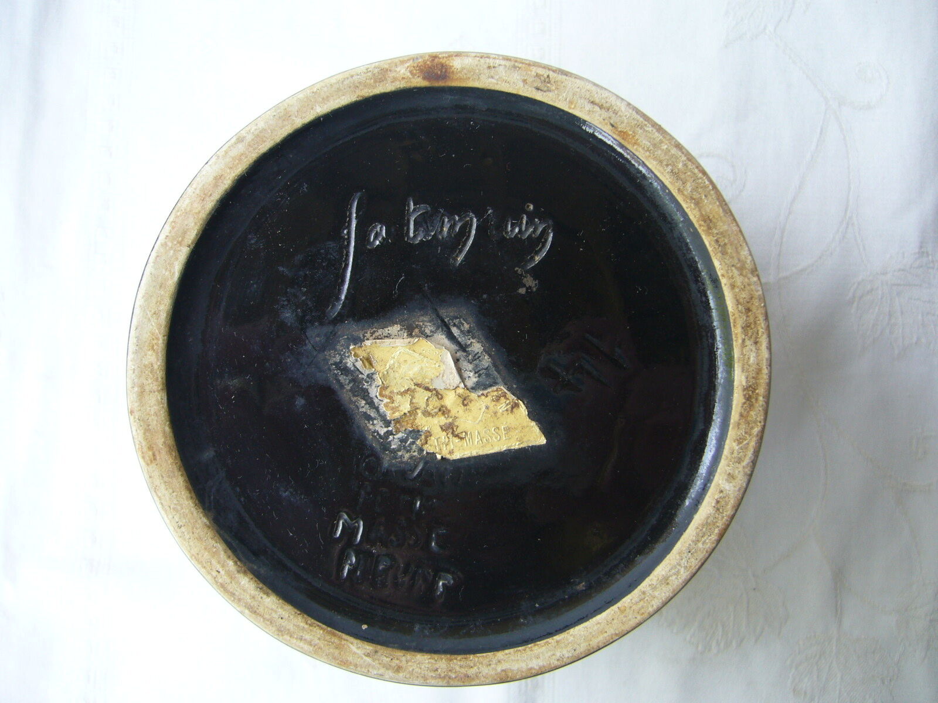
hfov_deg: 52.6
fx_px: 948
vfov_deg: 40.7
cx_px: 469
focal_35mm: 35
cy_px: 352
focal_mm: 5.8
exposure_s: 1/30
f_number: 2.8
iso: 80
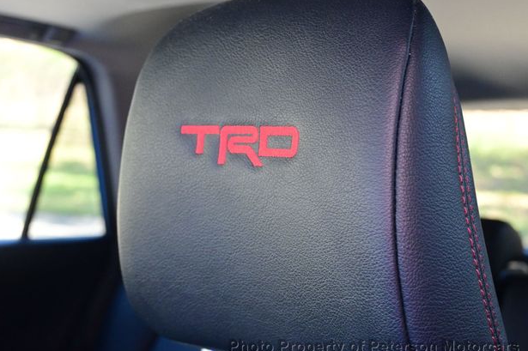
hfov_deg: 38.5
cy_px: 179
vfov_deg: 26.2
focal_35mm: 52
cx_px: 272
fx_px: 755
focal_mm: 33
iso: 2000
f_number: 5
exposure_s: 1/50
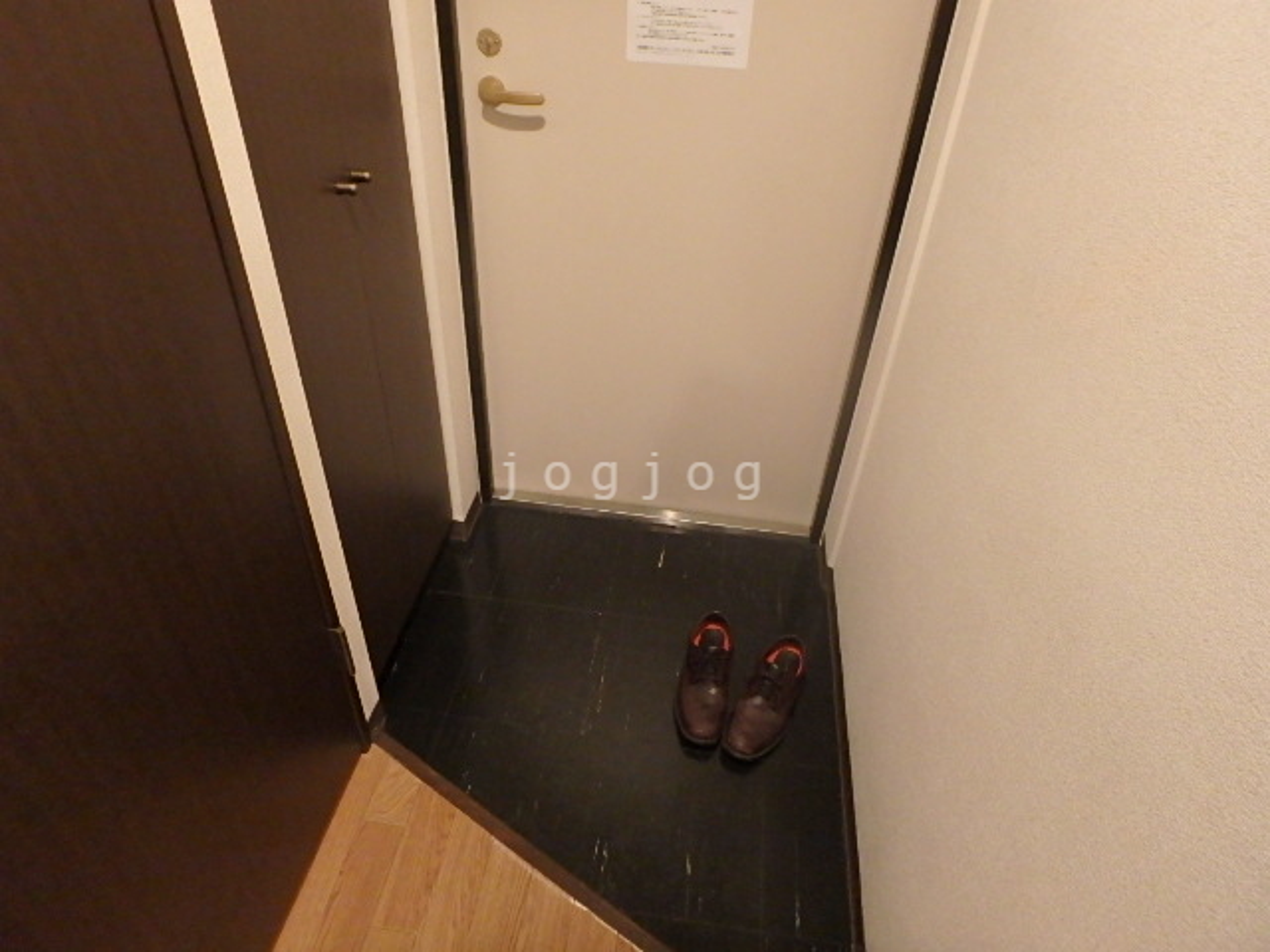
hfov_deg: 79.0
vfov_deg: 63.4
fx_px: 770
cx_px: 635
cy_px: 476
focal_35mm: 21
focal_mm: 3.7
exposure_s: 1/15
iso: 800
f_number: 3.5
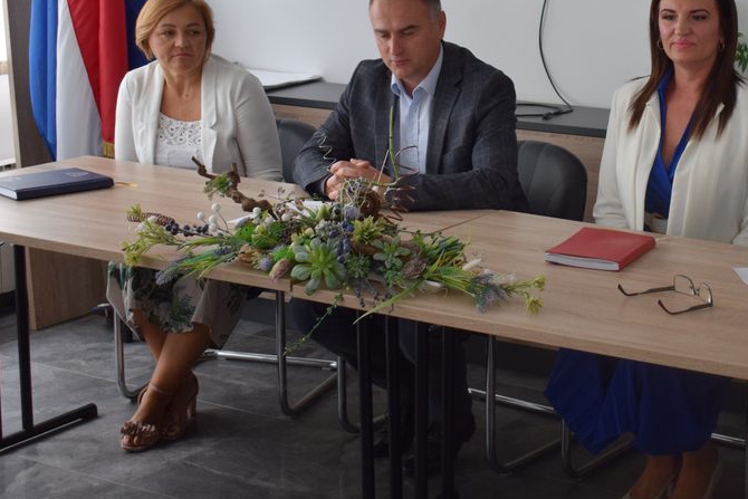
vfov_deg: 17.4
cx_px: 570
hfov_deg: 25.7
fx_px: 1619
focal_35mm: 78
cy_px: 128
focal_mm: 29
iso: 560
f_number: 4.2
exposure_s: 1/60
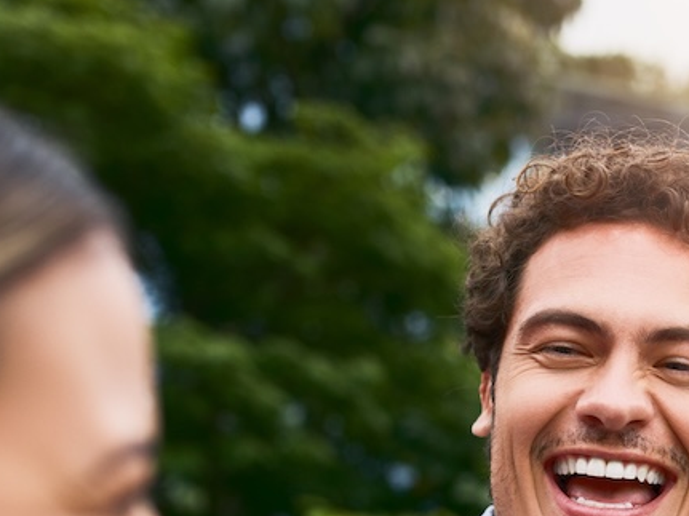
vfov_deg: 15.1
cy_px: 514
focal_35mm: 96
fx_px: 1910
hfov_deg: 19.8
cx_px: 707
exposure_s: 1/320
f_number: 2.5
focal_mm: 35
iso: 400
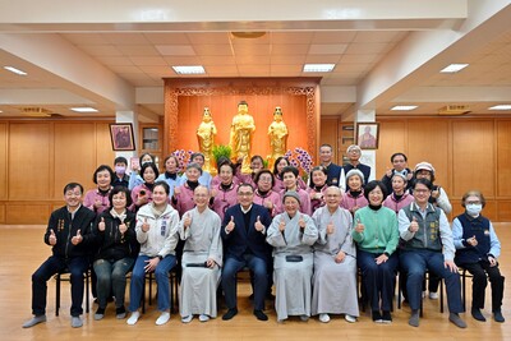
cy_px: 170
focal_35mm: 29
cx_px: 256
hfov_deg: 63.6
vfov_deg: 45.0
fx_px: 412
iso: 1100
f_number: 4
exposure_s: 1/100
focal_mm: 29
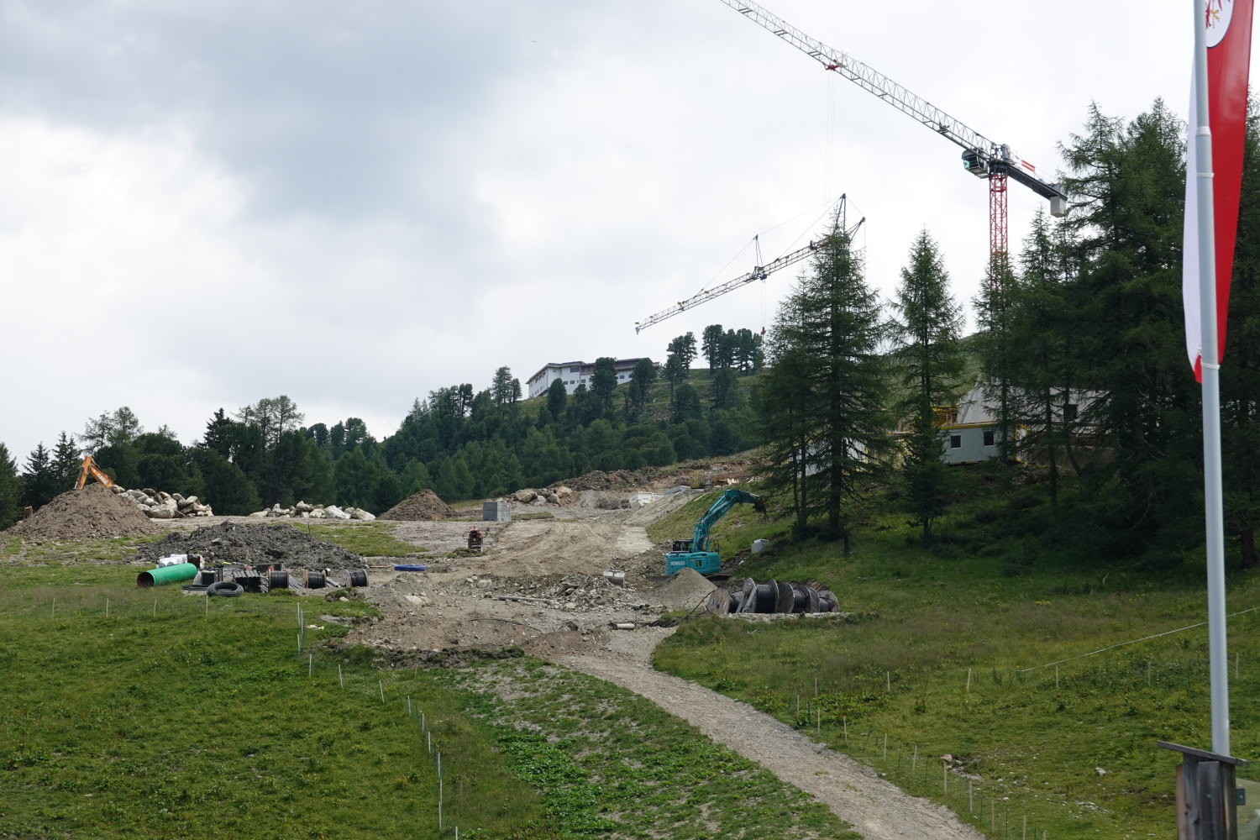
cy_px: 420
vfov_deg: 17.5
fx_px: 2730
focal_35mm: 78
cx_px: 630
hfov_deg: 26.0
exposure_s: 1/250
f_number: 6.3
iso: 125
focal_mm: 28.54
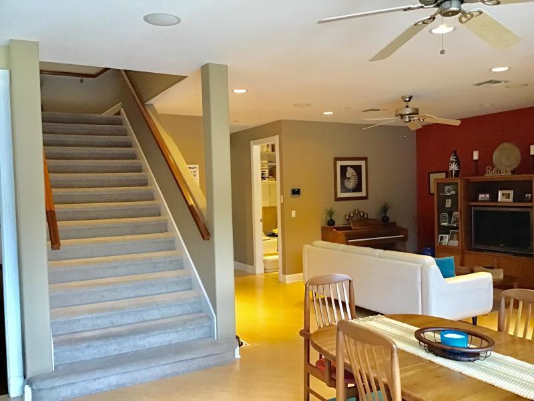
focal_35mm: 31
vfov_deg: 45.4
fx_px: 478
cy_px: 200
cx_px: 267
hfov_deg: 58.4
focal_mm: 3.3
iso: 160
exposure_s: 1/30
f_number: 2.4
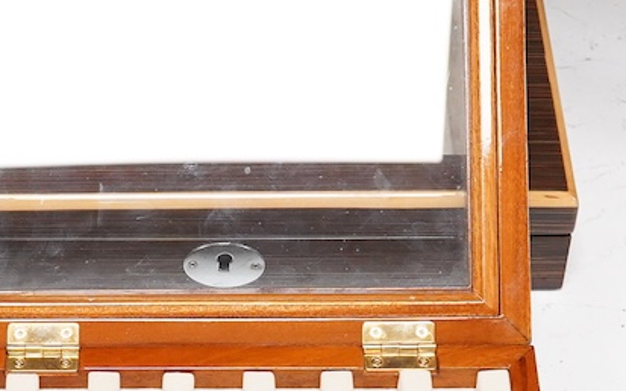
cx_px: 164
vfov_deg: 10.4
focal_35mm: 125
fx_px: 2132
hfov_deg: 16.6
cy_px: 359
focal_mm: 30
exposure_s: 1/100
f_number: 10
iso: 2500
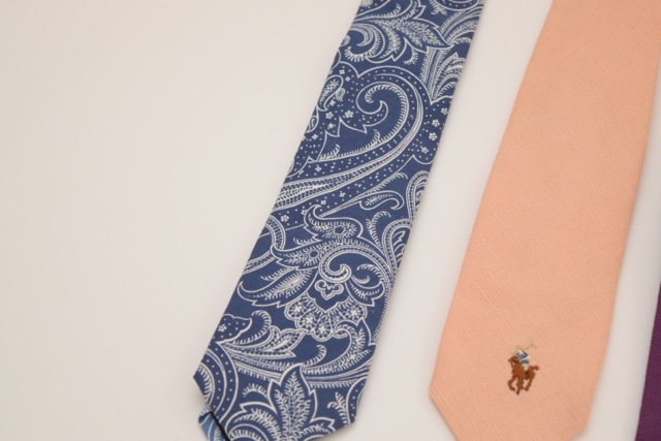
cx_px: 330
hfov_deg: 24.6
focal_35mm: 82
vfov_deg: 16.6
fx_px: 1515
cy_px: 220
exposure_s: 1/125
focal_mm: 55
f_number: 5.6
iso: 1600
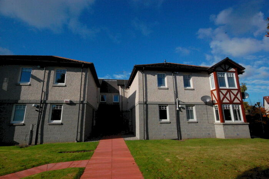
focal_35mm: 18
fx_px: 134
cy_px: 90
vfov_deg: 67.3
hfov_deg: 90.0
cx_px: 134
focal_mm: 12
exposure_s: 1/1250
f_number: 18
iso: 1600
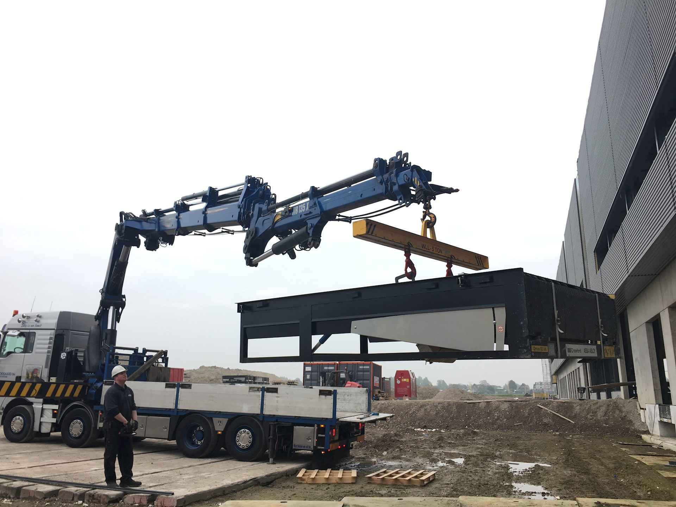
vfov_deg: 48.2
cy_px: 254
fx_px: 566
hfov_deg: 61.7
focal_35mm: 29
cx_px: 338
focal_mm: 4.15
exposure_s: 1/108
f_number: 2.2
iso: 25
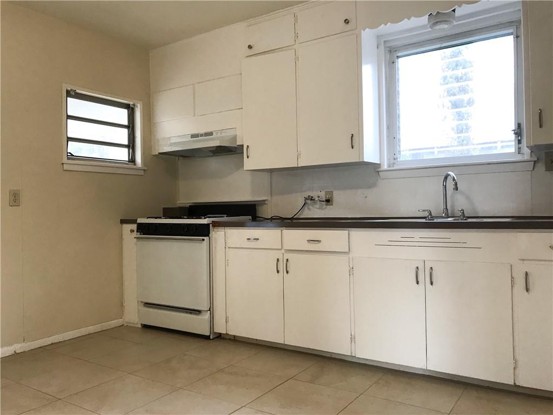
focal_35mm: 28
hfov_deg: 63.4
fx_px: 447
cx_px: 276
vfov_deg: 49.7
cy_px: 208
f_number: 1.8
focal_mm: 3.99
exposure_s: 1/40
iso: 32
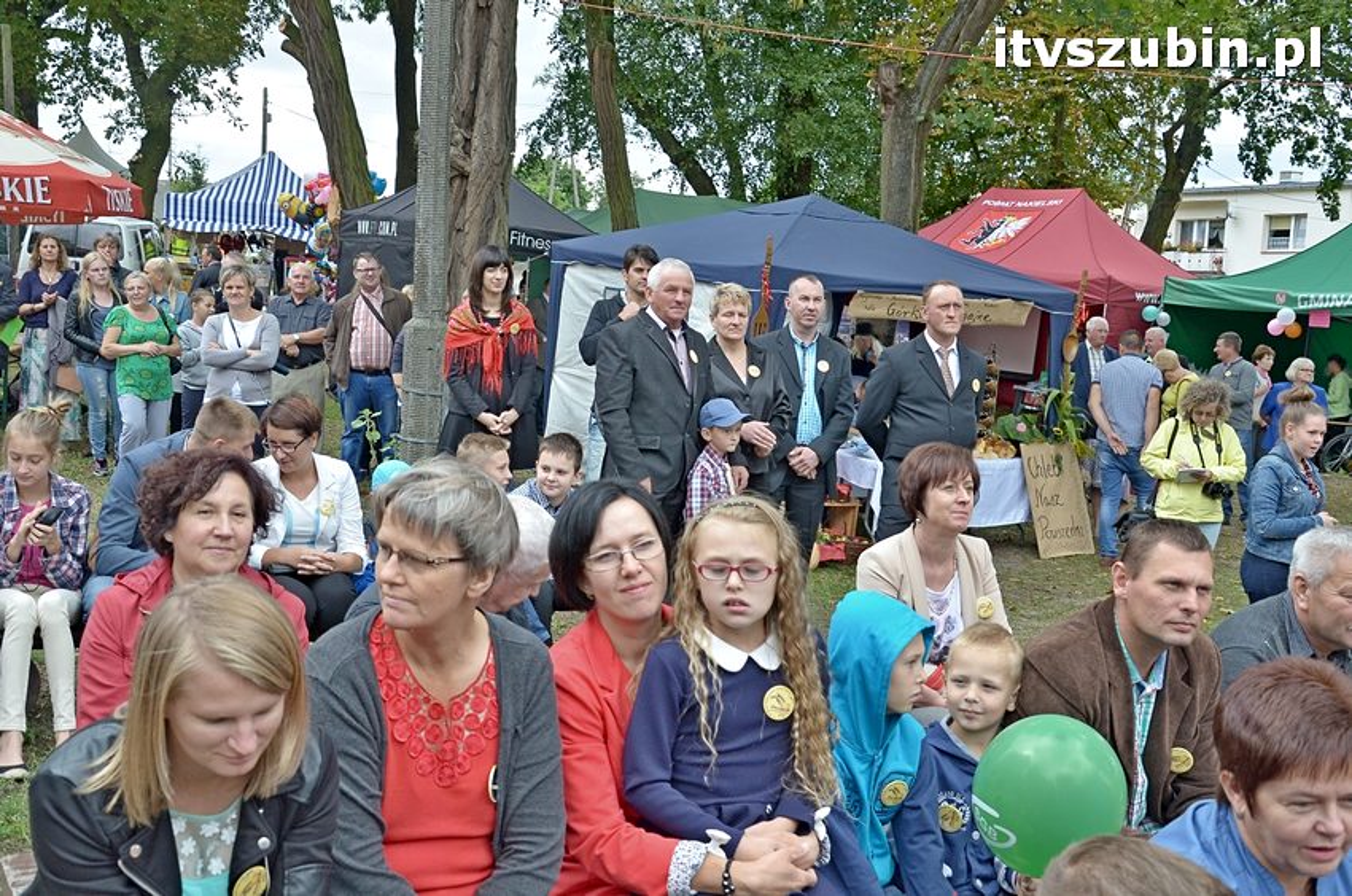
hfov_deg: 49.6
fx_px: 1462
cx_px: 676
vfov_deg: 34.1
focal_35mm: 39
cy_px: 448
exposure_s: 1/200
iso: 500
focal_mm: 26
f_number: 7.1
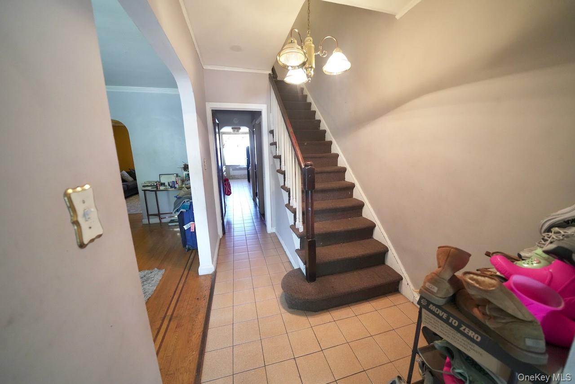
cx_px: 288
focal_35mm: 12
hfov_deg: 112.6
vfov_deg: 90.0
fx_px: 192
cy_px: 192
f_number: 4
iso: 5000
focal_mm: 12
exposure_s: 1/80
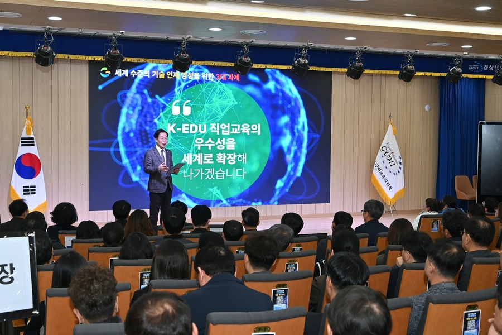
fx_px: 669
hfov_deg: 41.1
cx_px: 251
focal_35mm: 48
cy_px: 168
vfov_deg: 28.1
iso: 1250
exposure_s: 1/200
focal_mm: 48
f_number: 6.3
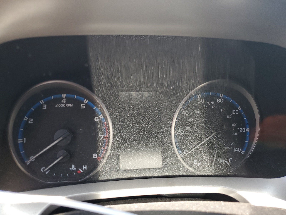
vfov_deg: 53.1
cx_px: 143
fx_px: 215
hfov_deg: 67.3
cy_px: 108
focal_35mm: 26
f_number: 1.5
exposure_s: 1/120
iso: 76
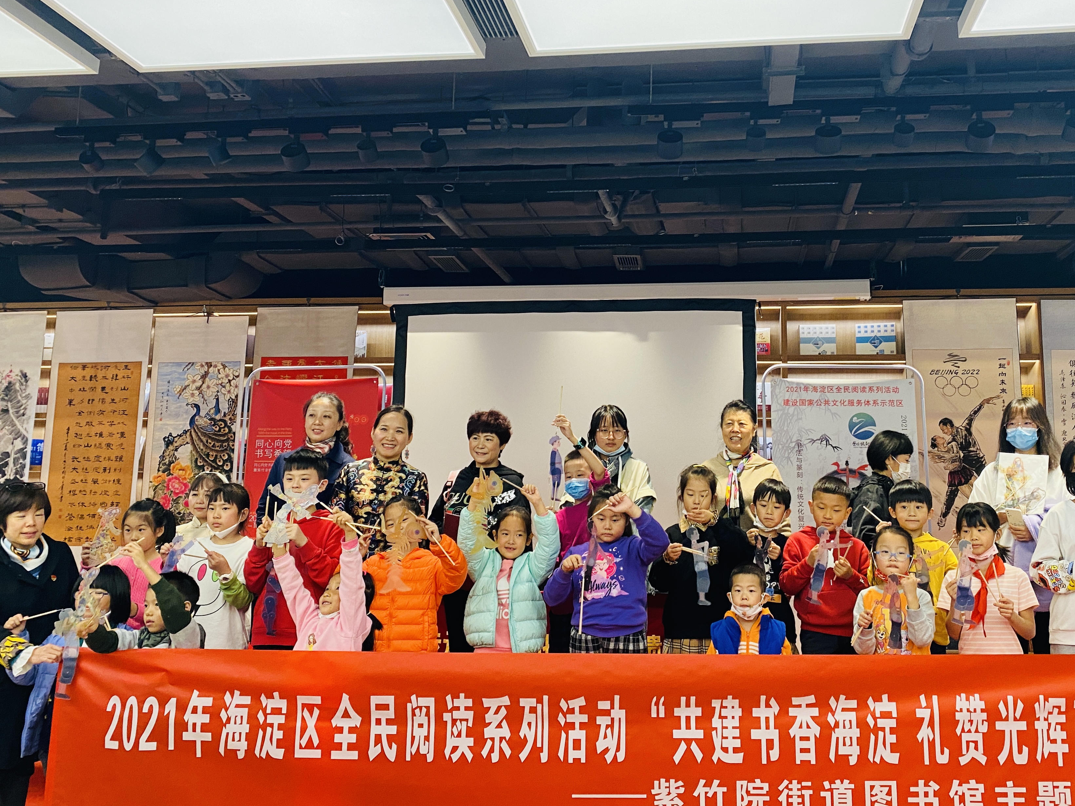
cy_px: 358
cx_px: 630
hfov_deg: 56.5
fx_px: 994
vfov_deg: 44.1
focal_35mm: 32
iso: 160
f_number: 1.8
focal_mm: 4.25
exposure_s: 1/60
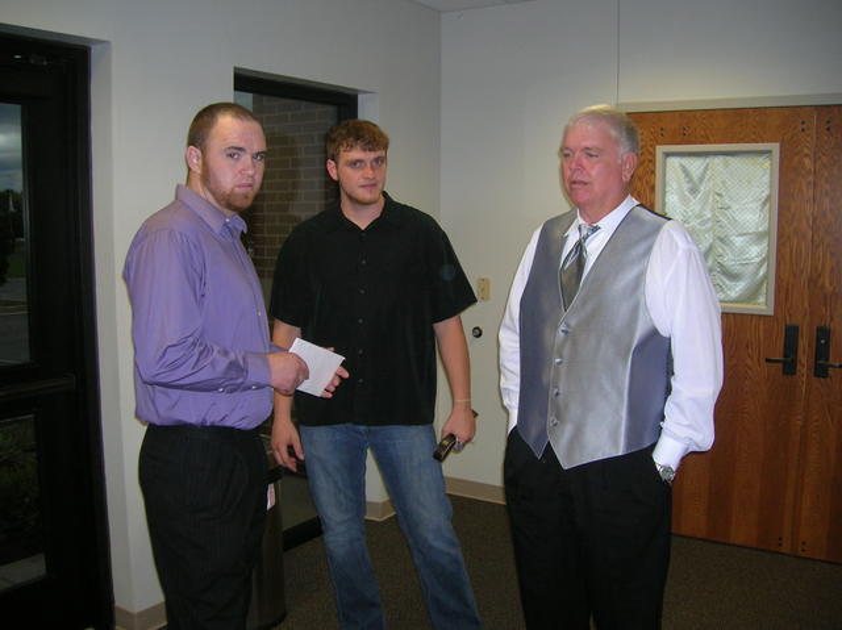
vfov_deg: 41.7
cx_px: 421
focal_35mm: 34
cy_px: 315
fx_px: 826
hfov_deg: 54.0
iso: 89
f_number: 2.9
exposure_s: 1/60.1
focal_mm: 5.7
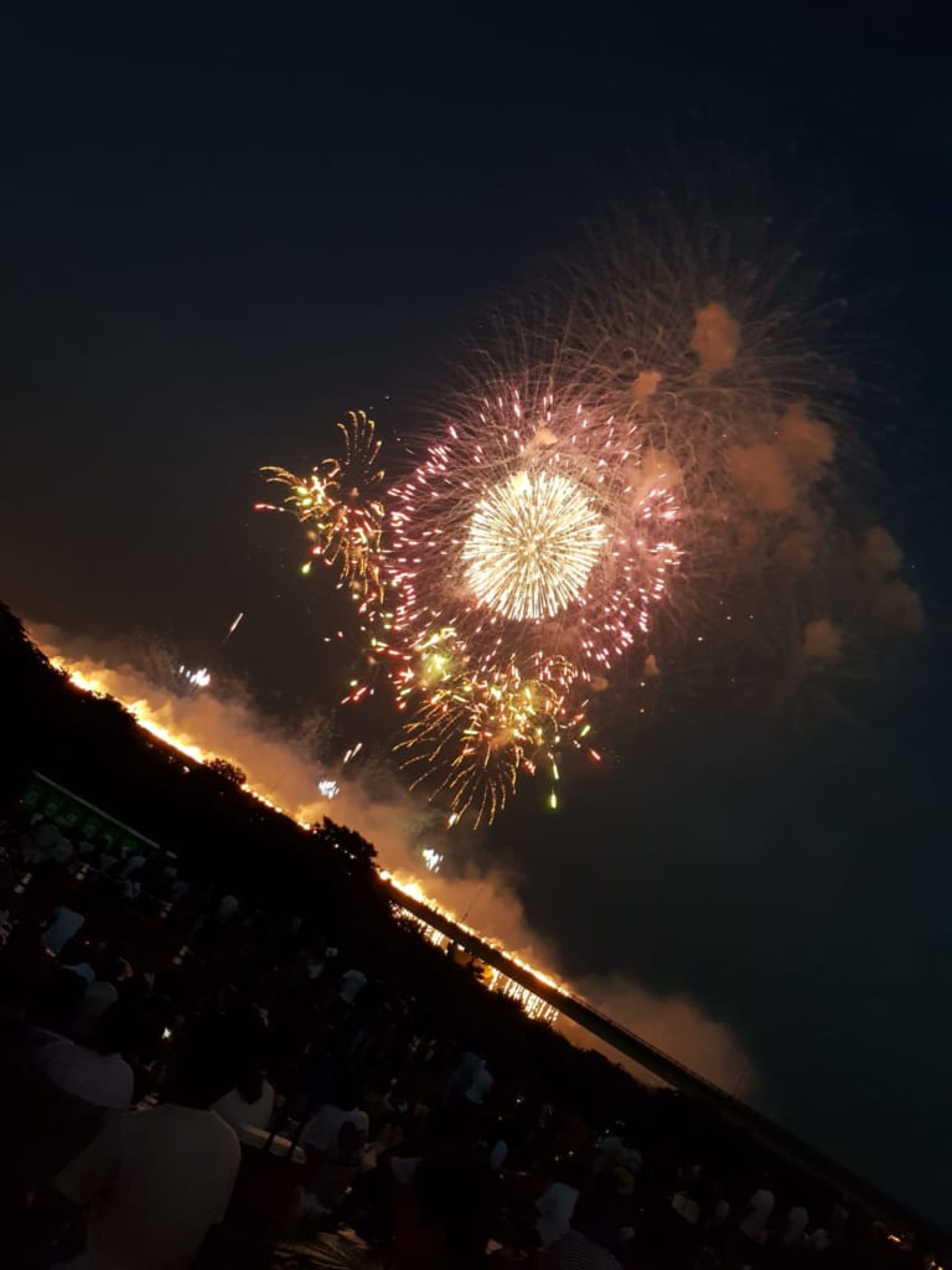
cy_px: 635
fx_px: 953
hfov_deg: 53.1
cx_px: 476
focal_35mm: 26
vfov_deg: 67.3
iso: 250
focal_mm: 4.2
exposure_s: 1/10
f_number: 1.7
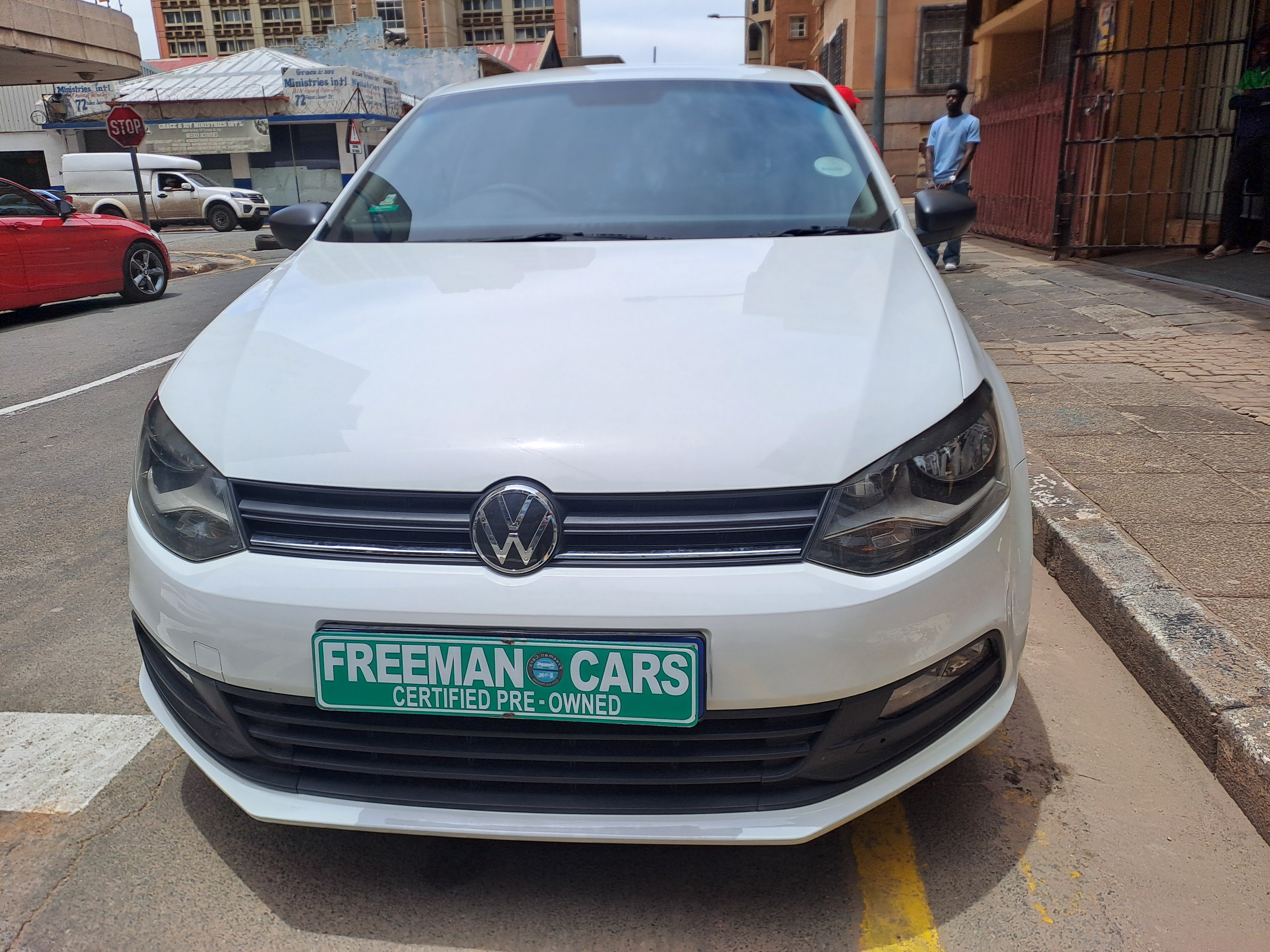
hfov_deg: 69.4
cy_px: 476
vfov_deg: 54.9
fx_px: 917
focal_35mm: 25
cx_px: 635
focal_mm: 4.65
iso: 32
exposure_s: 1/2000
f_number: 1.8
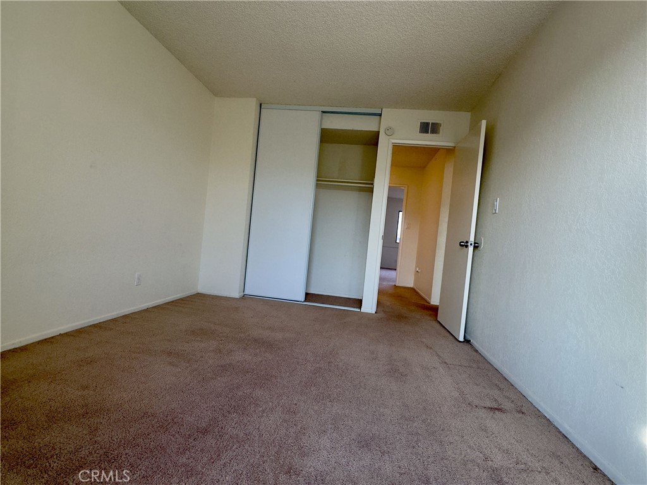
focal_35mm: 14
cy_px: 242
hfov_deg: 102.1
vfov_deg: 85.6
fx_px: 262
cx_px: 324
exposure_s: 1/120
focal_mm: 2.22
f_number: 2.2
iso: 125
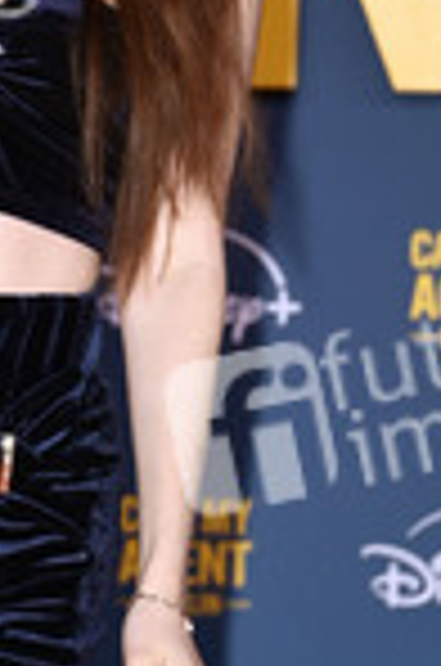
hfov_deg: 3.7
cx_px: -14
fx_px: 6756
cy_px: 184
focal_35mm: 366
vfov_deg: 5.6
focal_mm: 135
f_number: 5.6
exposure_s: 1/250
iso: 800
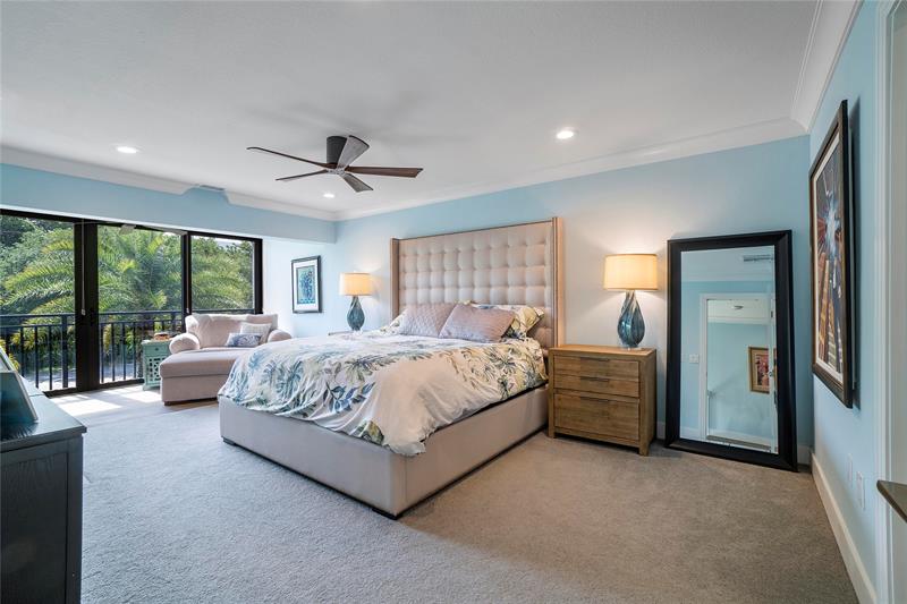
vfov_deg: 77.3
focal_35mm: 15
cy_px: 302
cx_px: 454
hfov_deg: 100.4
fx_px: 378
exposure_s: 1/5
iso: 200
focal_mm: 10
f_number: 11
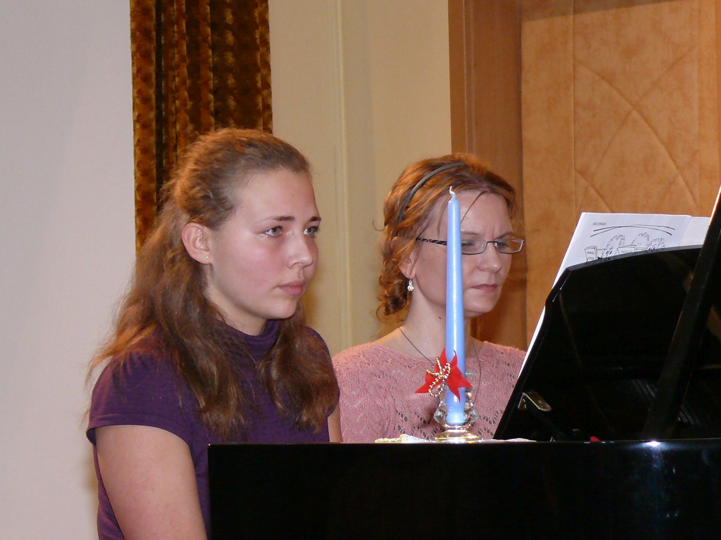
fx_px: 2812
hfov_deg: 14.6
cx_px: 360
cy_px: 270
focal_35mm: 135
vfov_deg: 11.0
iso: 200
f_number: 3.2
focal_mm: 16
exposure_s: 1/30
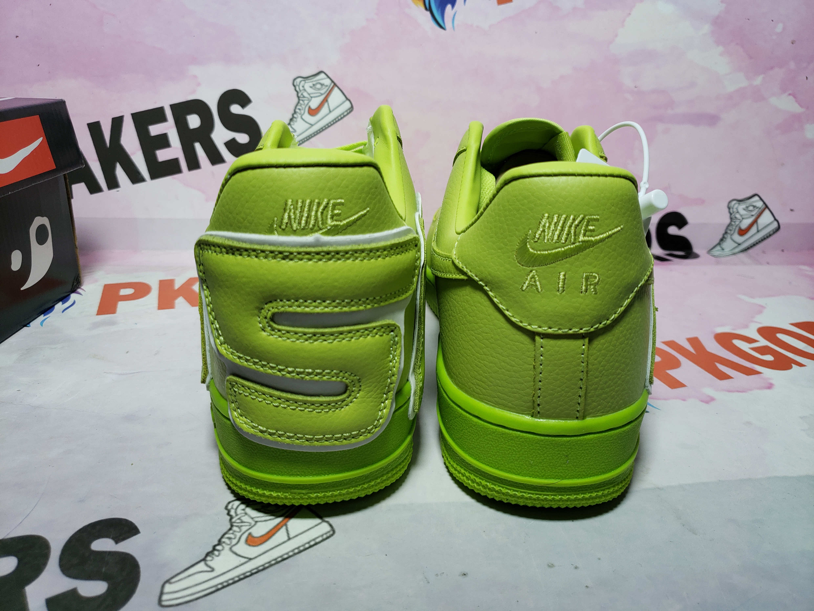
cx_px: 407
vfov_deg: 53.1
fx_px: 611
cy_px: 306
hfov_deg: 67.3
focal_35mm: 26
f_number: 1.5
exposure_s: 1/513
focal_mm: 4.3
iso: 50
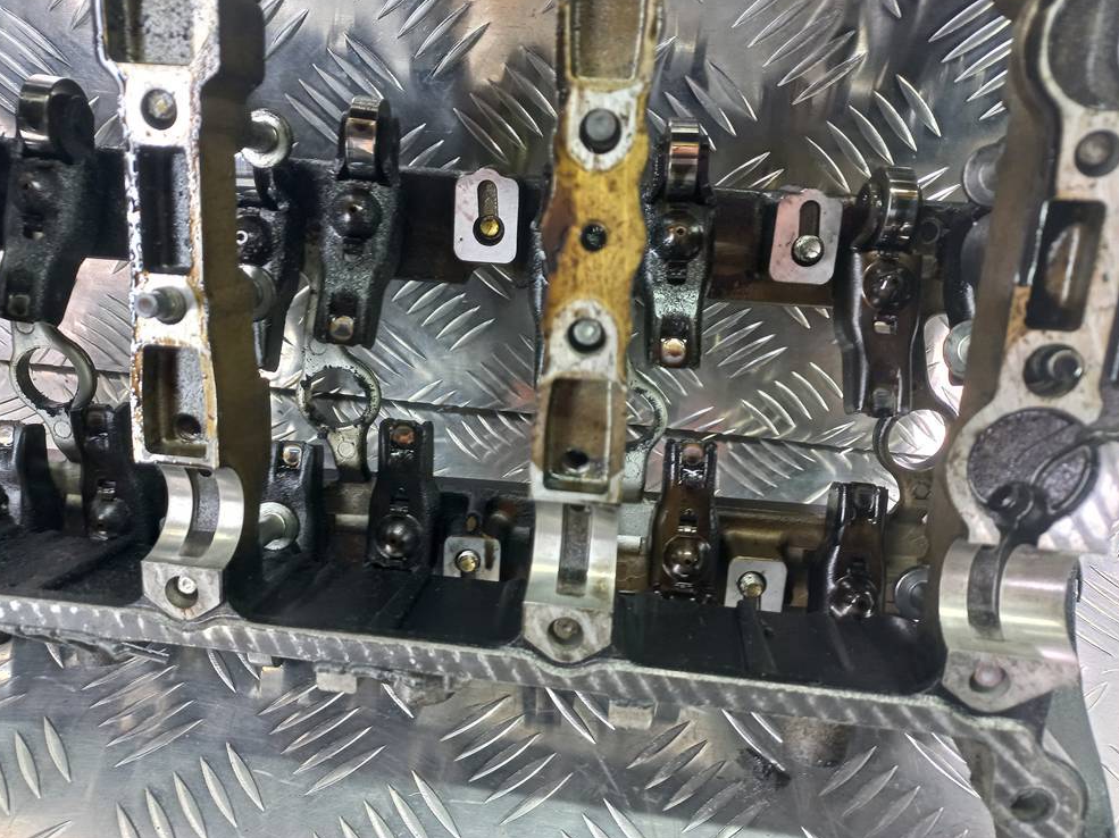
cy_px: 408
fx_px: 840
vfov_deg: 53.0
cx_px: 553
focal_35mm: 26
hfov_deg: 67.3
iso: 160
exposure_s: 1/50
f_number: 1.8
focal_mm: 4.6
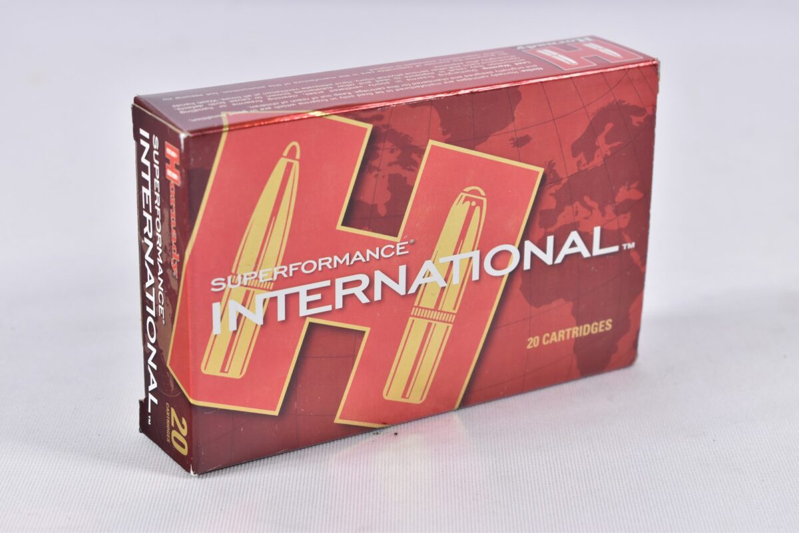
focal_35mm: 82
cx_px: 400
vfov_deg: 16.6
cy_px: 266
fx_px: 1831
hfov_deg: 24.6
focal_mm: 55
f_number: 5.6
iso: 640
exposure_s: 1/50
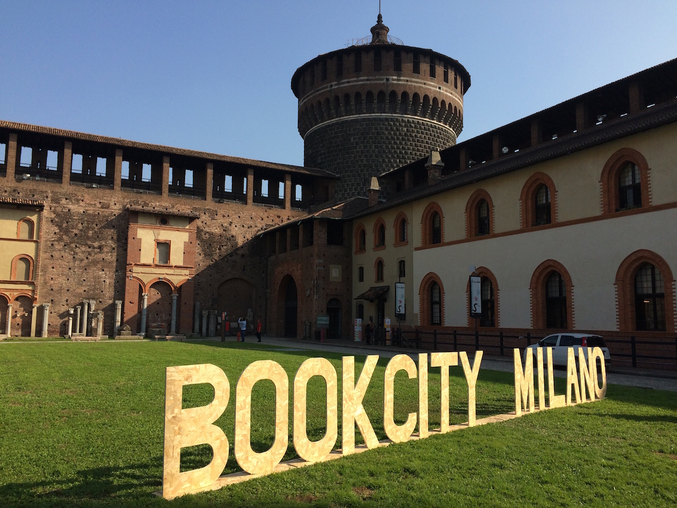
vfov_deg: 48.2
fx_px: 567
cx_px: 338
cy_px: 254
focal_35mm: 29
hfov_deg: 61.7
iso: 32
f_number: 2.2
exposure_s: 1/1866
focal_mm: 4.15
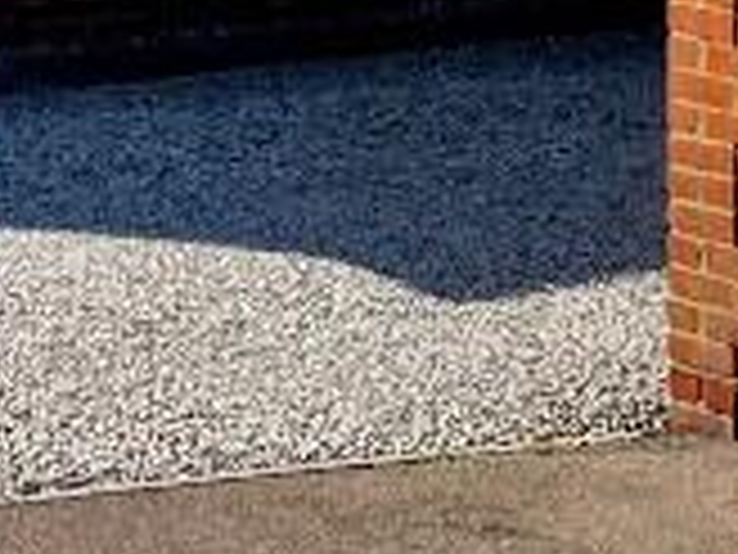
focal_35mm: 162
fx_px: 3454
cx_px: 374
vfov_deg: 8.6
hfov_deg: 12.2
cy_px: -649
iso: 32
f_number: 1.6
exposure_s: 1/3610
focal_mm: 4.2
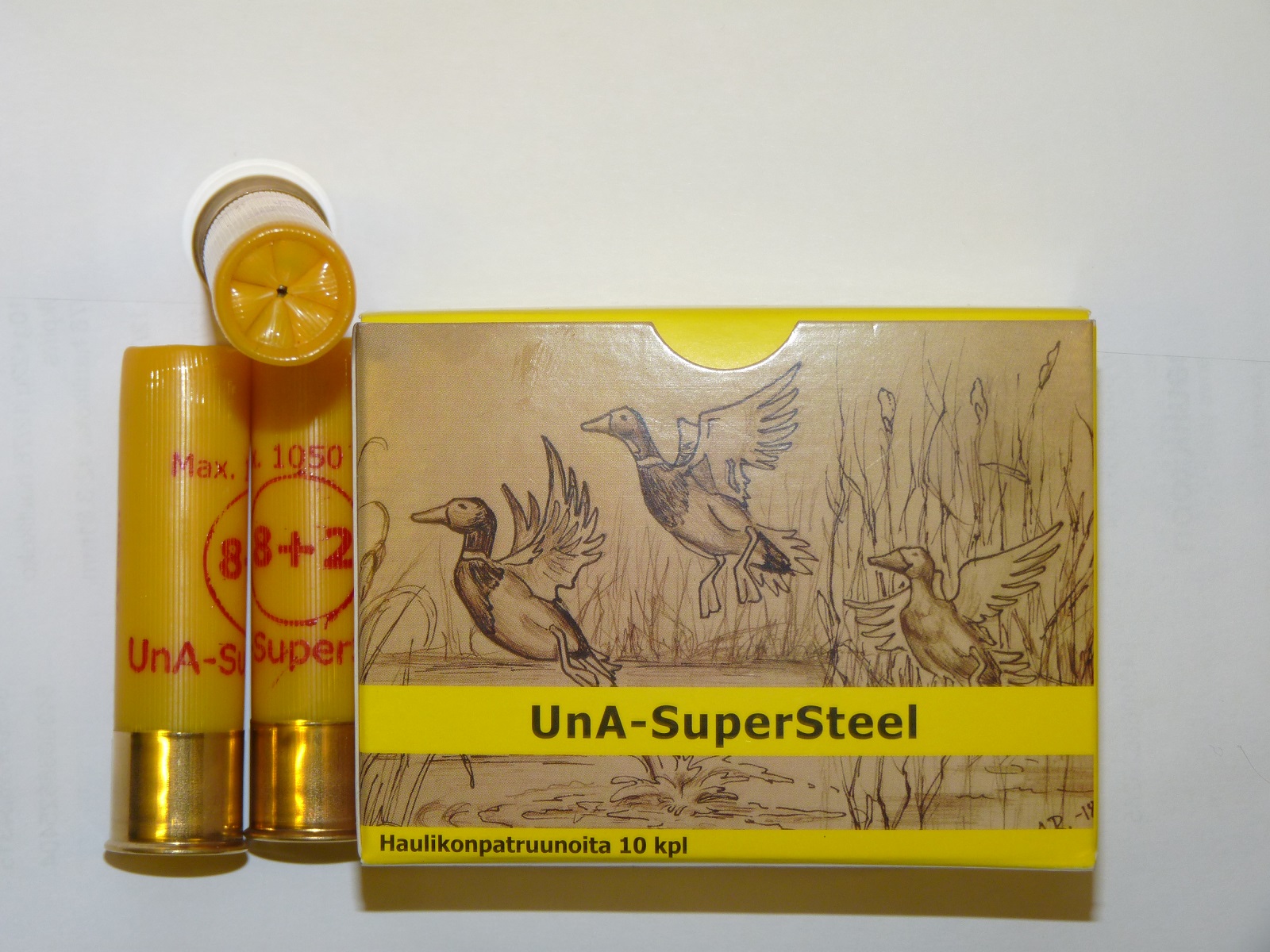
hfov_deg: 22.5
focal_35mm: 87
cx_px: 635
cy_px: 476
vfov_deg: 17.0
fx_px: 3192
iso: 100
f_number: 3.4
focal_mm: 15.5
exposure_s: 1/10
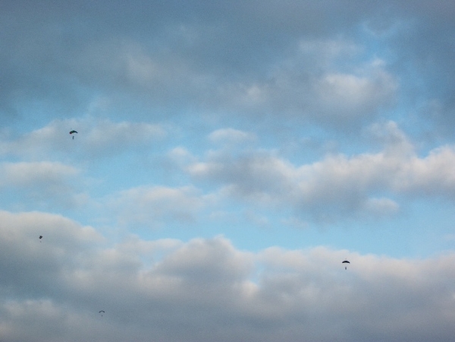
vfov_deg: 15.4
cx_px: 228
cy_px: 171
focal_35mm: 96
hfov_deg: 20.4
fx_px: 1262
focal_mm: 17.1
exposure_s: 1/250
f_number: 5.2
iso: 80
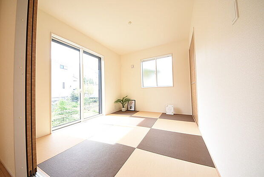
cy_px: 88
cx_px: 132
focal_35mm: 12
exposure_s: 1/30
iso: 100
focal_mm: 8
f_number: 5.6
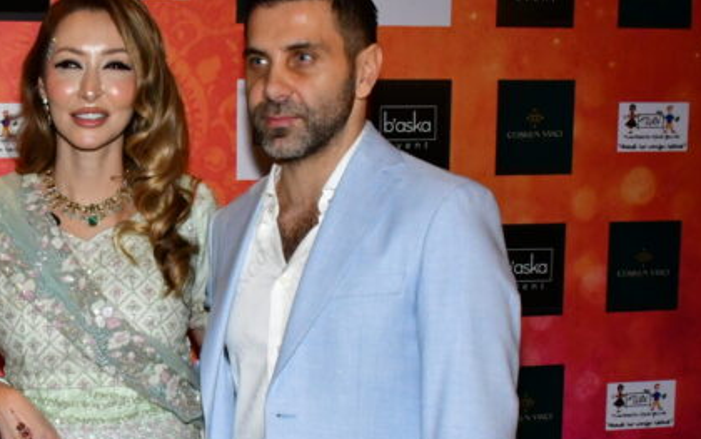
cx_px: 15
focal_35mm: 82
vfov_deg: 15.8
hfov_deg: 24.2
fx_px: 1567
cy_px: 353
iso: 3200
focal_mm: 22
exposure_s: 1/160
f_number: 16
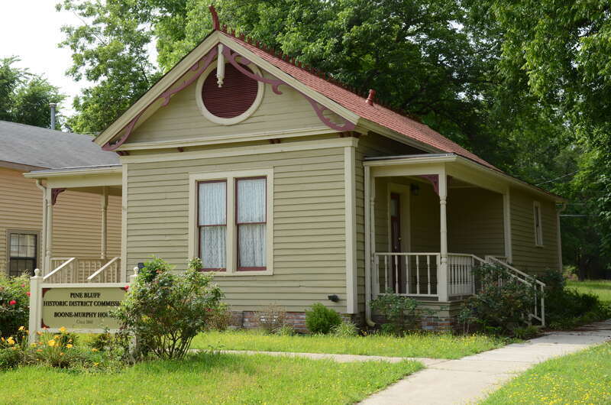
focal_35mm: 52
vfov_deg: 25.6
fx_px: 889
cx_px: 306
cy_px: 202
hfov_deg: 37.9
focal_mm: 35
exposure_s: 1/400
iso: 200
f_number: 8
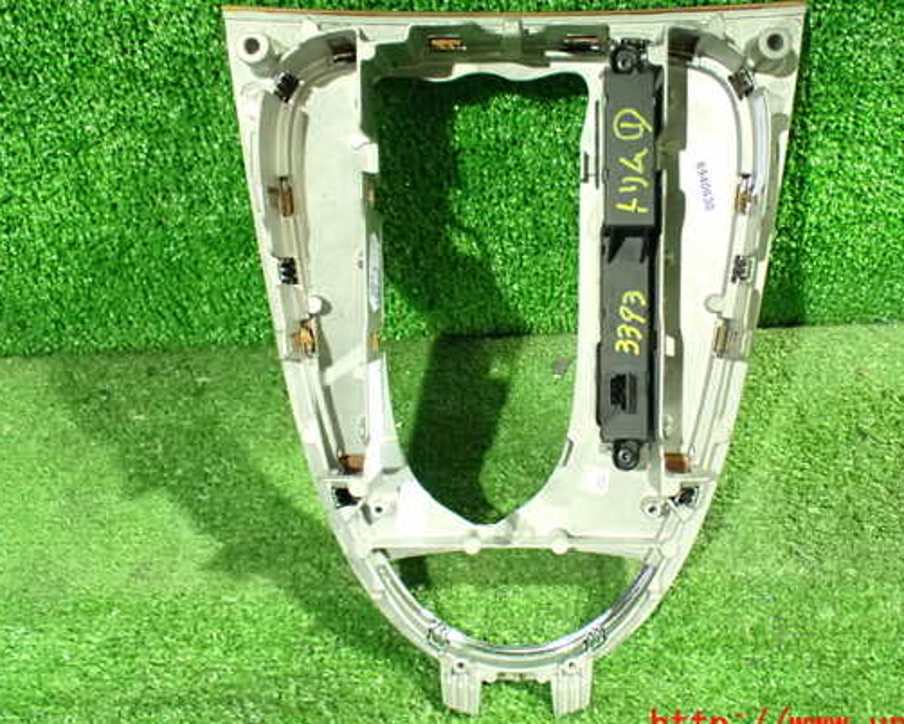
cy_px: 344
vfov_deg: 42.2
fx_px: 937
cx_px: 517
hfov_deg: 51.3
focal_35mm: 35
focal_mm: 5.4
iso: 1600
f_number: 2.3
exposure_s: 1/25
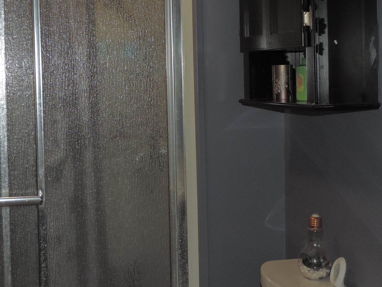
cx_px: 115
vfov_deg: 21.5
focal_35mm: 68
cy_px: 98
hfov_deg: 28.3
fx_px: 750
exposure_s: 1/30
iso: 200
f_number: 3.3
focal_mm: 6.2
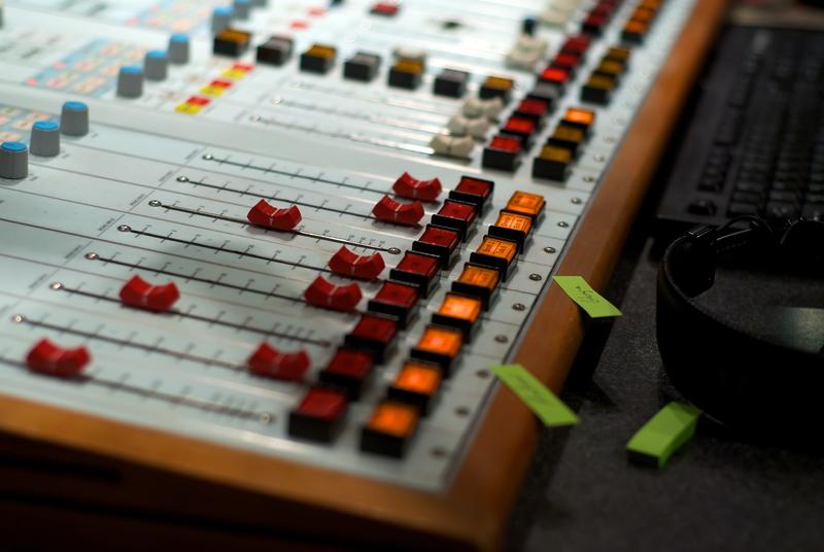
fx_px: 1719
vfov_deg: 18.2
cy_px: 276
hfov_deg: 27.0
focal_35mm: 75
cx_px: 412
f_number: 2.8
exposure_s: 1/160
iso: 400
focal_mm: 50
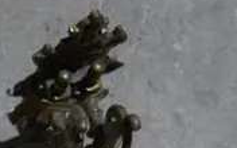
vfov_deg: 4.8
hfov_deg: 7.6
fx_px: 1673
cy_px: 433
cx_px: -311
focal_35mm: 259
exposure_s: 1/60
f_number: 4.6
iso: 250
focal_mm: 21
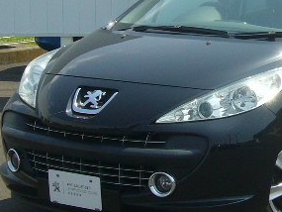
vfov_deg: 10.6
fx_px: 1133
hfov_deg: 14.0
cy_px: 7
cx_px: 275
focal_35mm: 139
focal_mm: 8.3
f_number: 6.7
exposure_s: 1/200
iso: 80
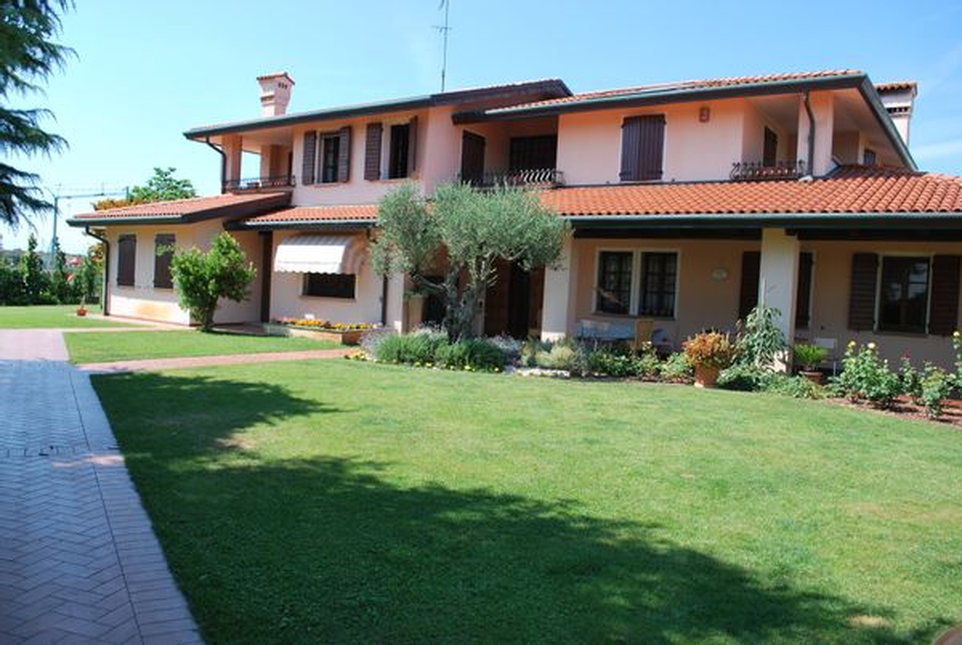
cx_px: 481
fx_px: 723
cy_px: 322
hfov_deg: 67.3
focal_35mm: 27
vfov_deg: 48.1
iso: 100
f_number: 7.1
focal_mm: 18
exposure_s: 1/200
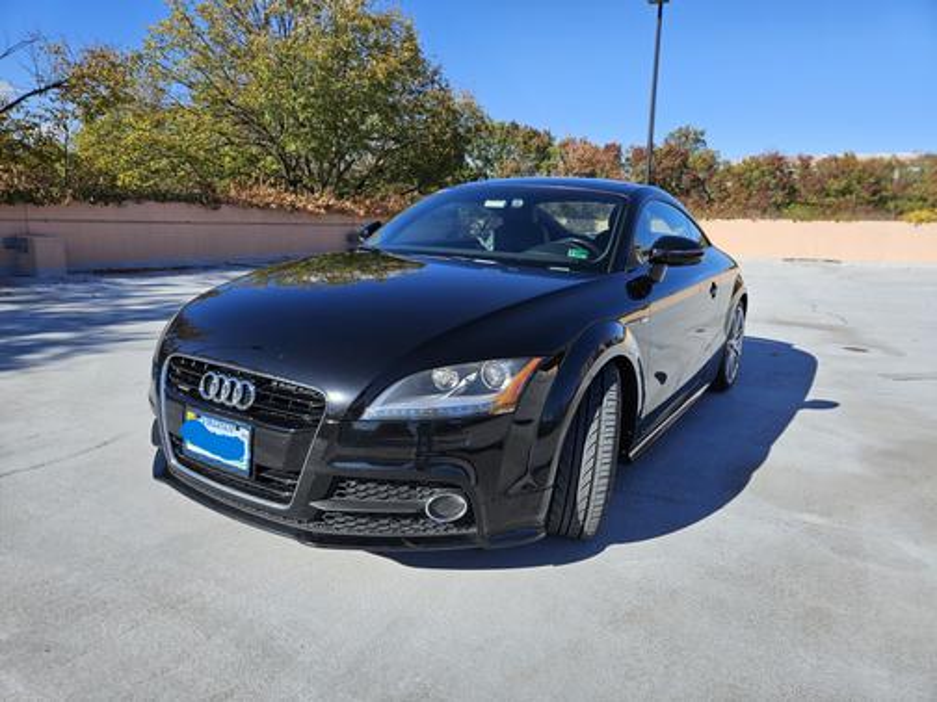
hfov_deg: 73.9
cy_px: 351
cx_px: 468
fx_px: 623
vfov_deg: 58.9
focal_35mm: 23
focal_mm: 5.4
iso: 32
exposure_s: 1/1663
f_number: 1.8
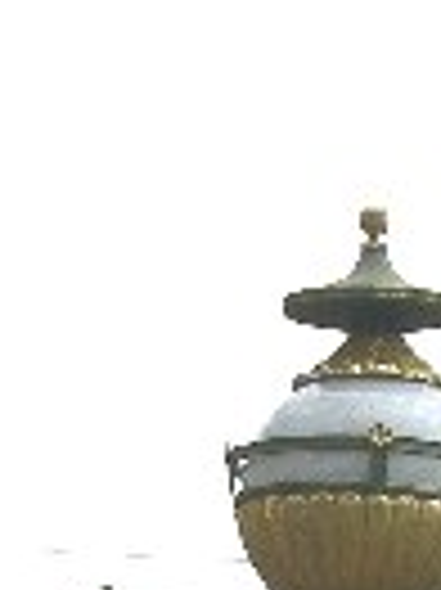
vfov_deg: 4.0
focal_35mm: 493
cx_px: 288
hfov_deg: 3.0
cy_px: 1250
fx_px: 8388
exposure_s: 1/168
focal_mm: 27.3
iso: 50
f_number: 6.6
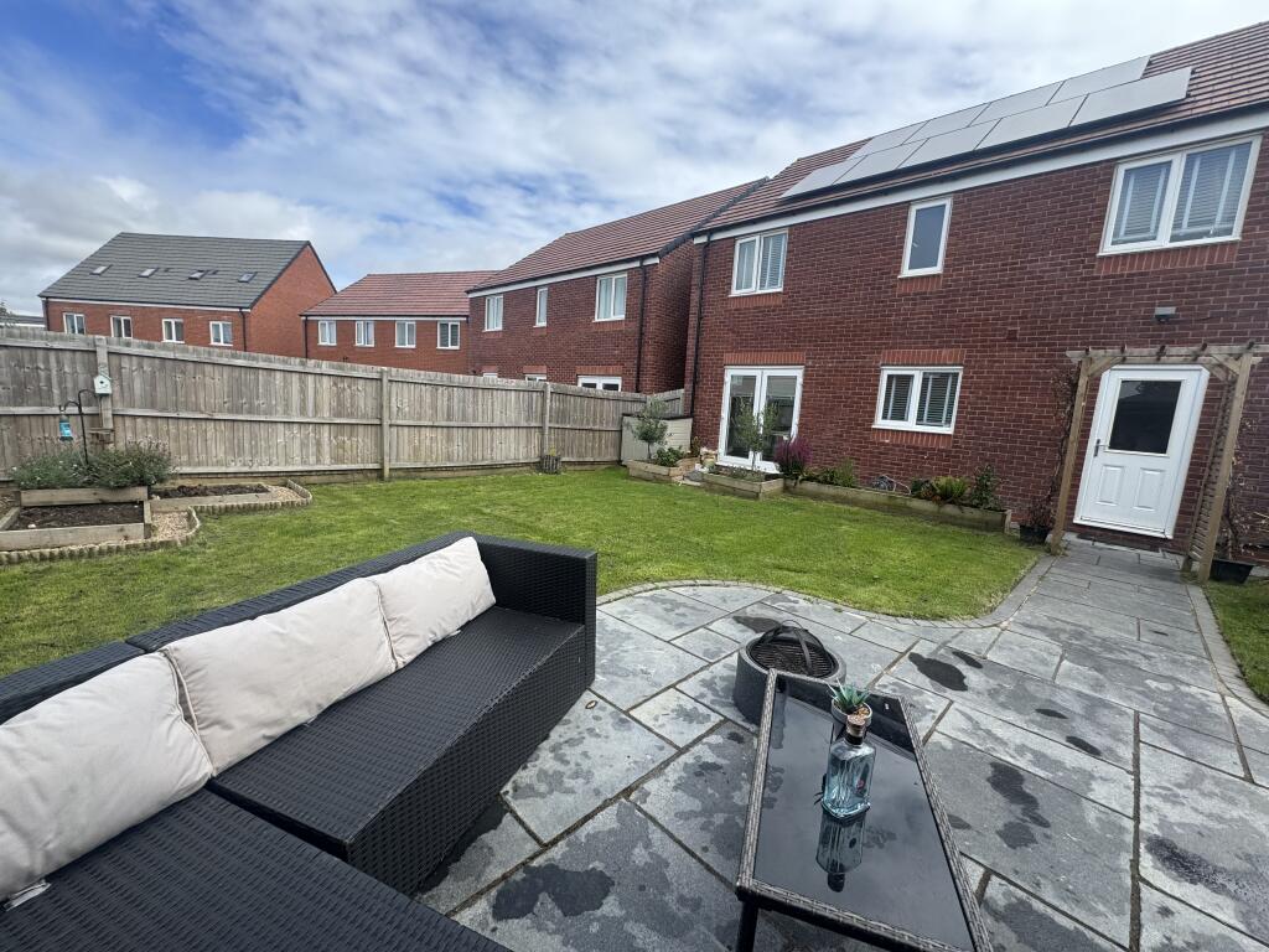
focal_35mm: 14
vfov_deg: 85.7
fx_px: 513
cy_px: 476
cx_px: 634
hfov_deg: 102.1
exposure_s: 1/1034
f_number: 2.2
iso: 50
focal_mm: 2.22
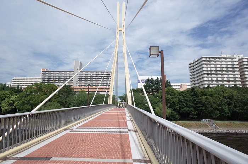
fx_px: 192
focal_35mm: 28
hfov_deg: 65.6
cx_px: 124
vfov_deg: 46.2
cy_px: 82
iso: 100
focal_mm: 18.3
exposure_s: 1/1600
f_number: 4
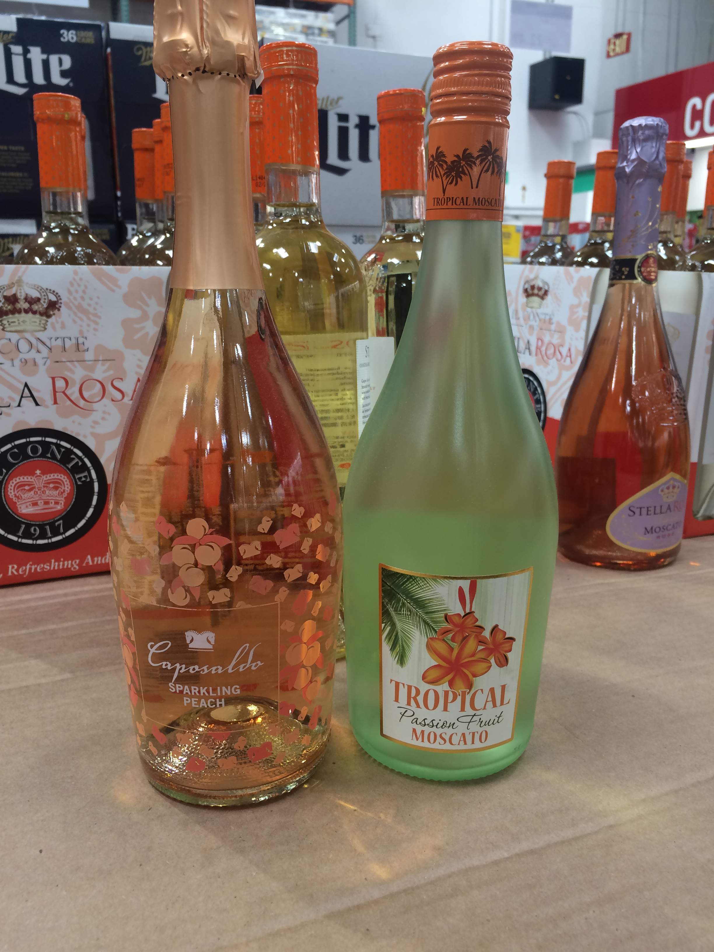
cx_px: 357
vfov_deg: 61.7
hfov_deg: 48.2
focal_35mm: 29
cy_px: 476
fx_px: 798
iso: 40
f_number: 2.2
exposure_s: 1/30
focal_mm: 4.15
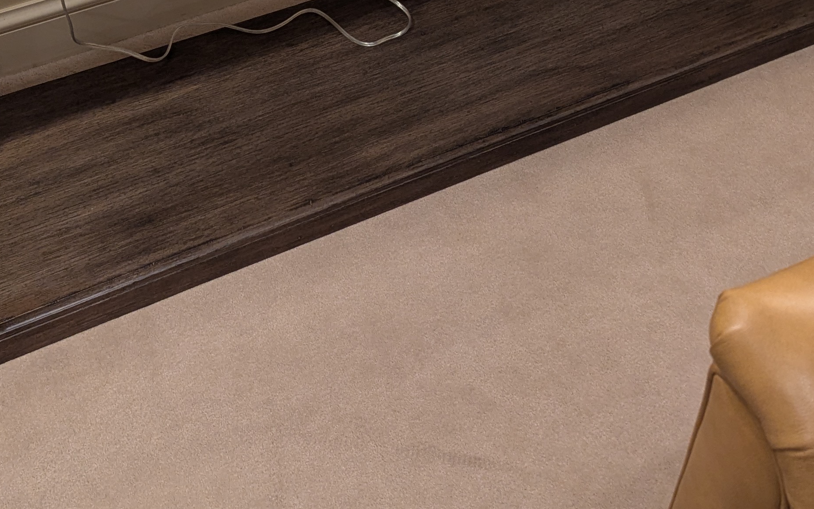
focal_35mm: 56
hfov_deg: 36.3
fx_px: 1242
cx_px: 407
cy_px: -143
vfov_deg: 21.1
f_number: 1.85
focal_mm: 6.81
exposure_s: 1/120
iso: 221
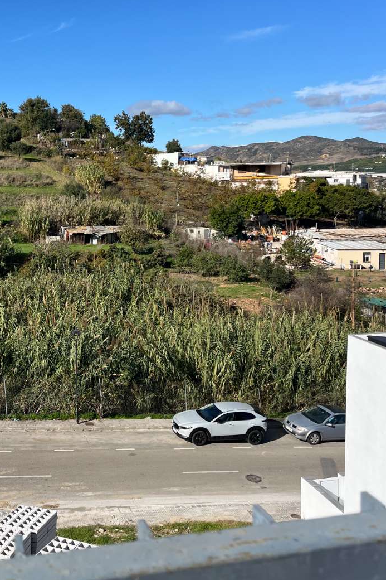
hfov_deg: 33.5
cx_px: 97
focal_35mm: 39
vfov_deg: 49.3
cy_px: 241
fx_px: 627
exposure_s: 1/3521
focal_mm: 5.1
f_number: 1.6
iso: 50
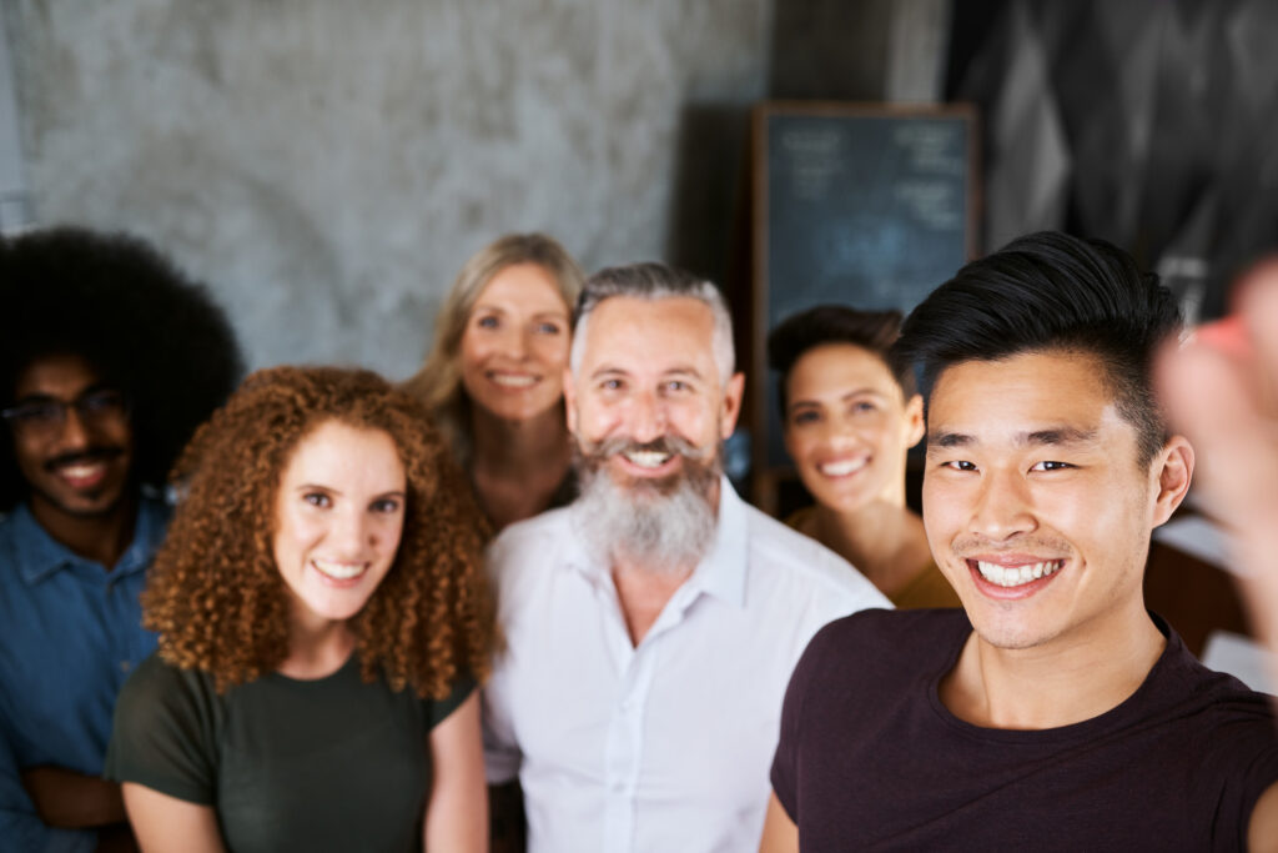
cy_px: 426
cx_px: 639
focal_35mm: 35
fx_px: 1243
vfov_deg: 37.9
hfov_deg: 54.4
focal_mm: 35
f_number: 2.2
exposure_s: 1/320
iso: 400
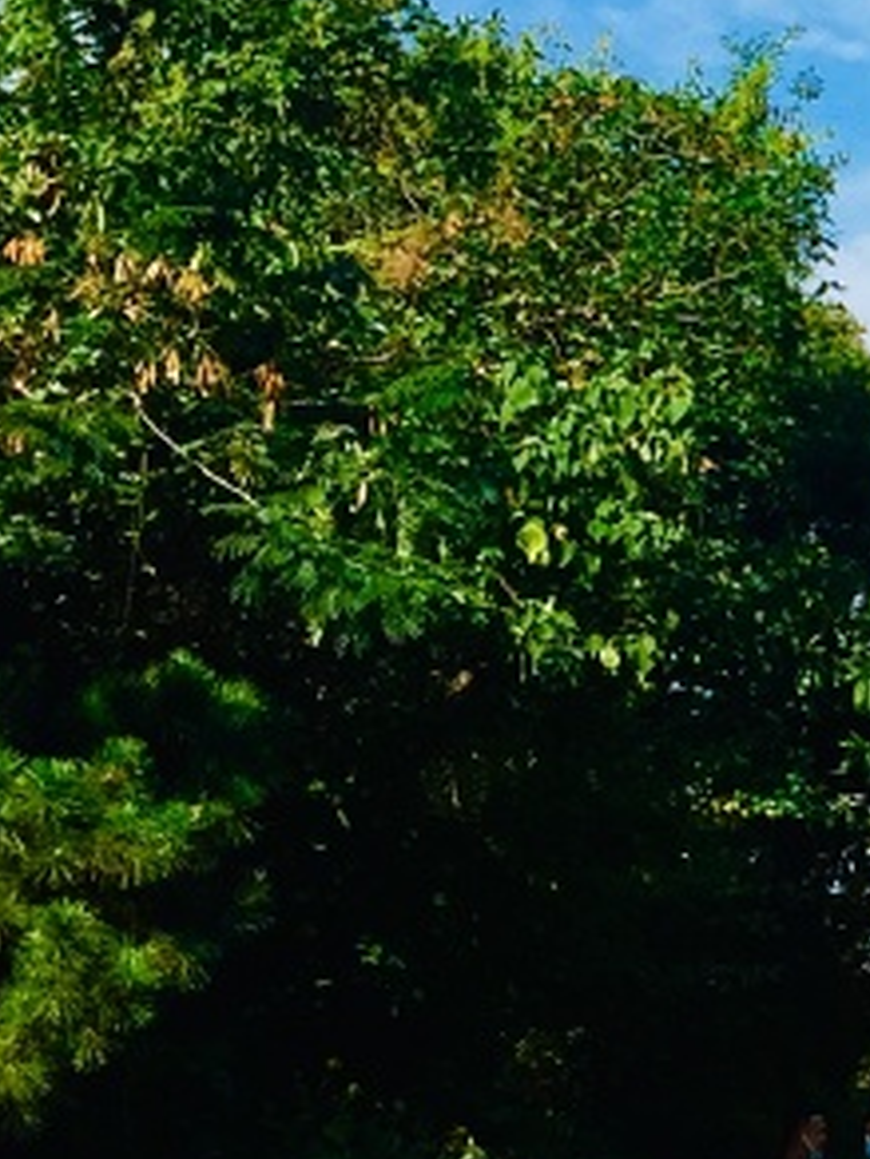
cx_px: 1633
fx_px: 3988
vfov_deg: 16.5
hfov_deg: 11.4
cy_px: 548
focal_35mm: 119
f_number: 2.2
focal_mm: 4.15
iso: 32
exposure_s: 1/2475
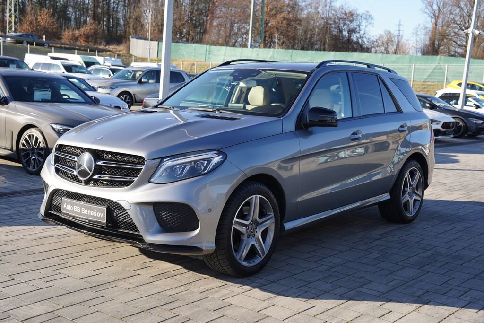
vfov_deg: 28.7
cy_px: 162
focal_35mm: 47
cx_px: 242
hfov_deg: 41.9
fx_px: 632
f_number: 5.6
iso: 100
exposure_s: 1/160
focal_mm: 47
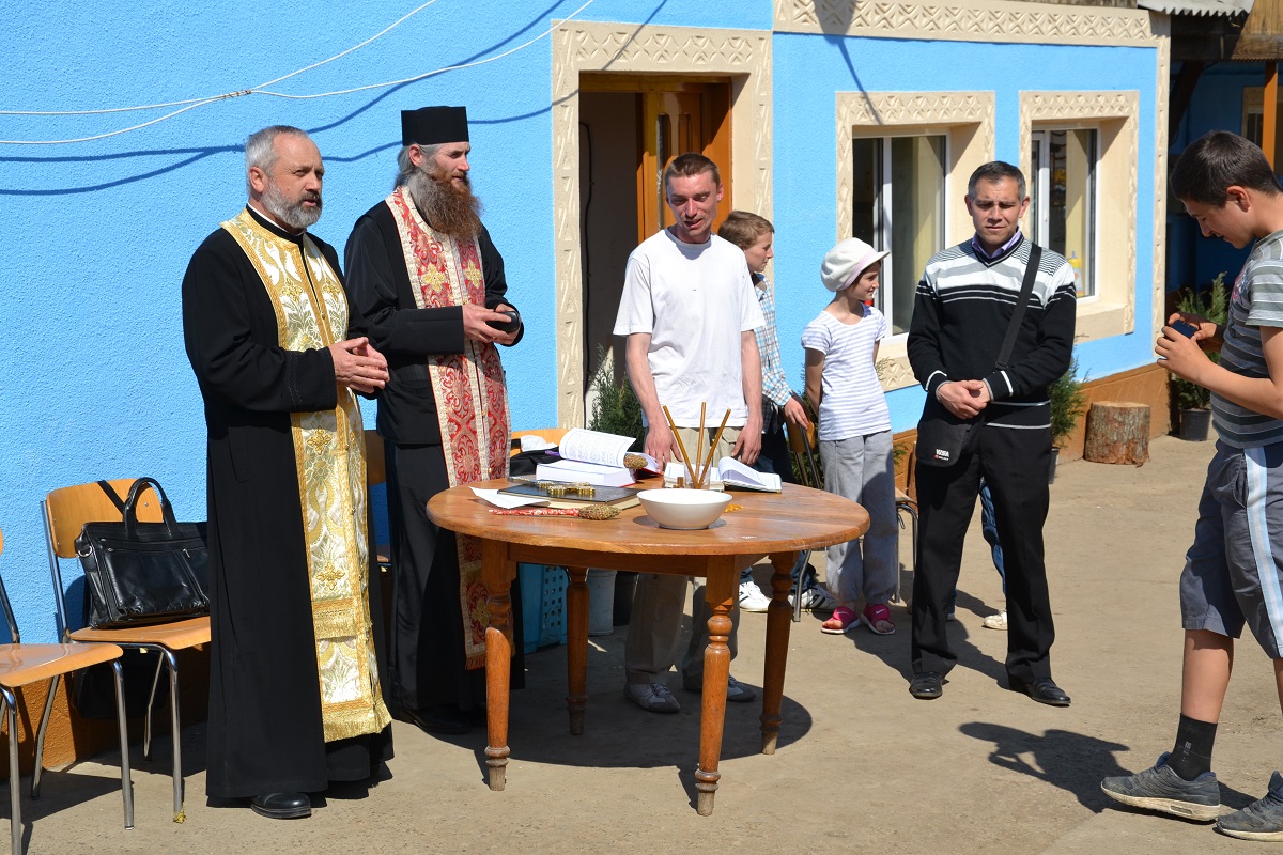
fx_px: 2245
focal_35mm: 63
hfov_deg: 31.9
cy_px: 428
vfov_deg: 21.6
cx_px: 642
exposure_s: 1/320
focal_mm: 42
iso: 100
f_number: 9
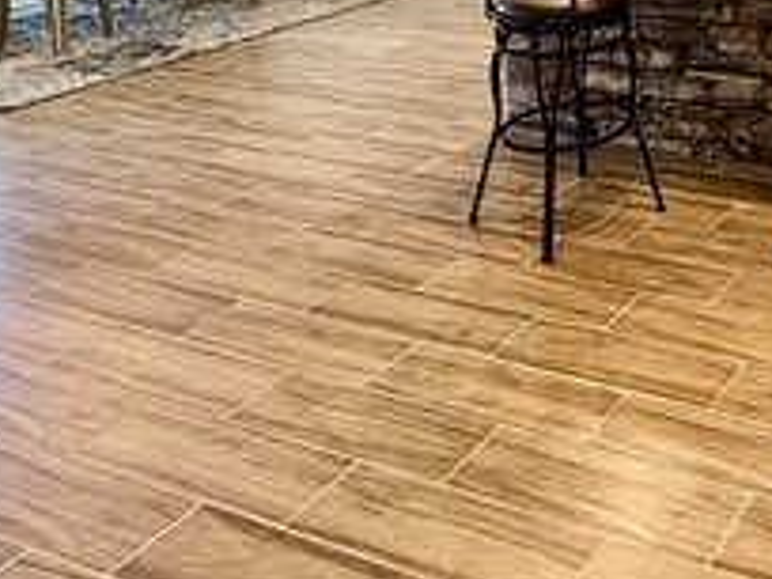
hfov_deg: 35.7
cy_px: -182
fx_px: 981
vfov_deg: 27.3
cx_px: 878
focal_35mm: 44
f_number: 2.2
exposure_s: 1/60
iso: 250
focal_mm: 2.22
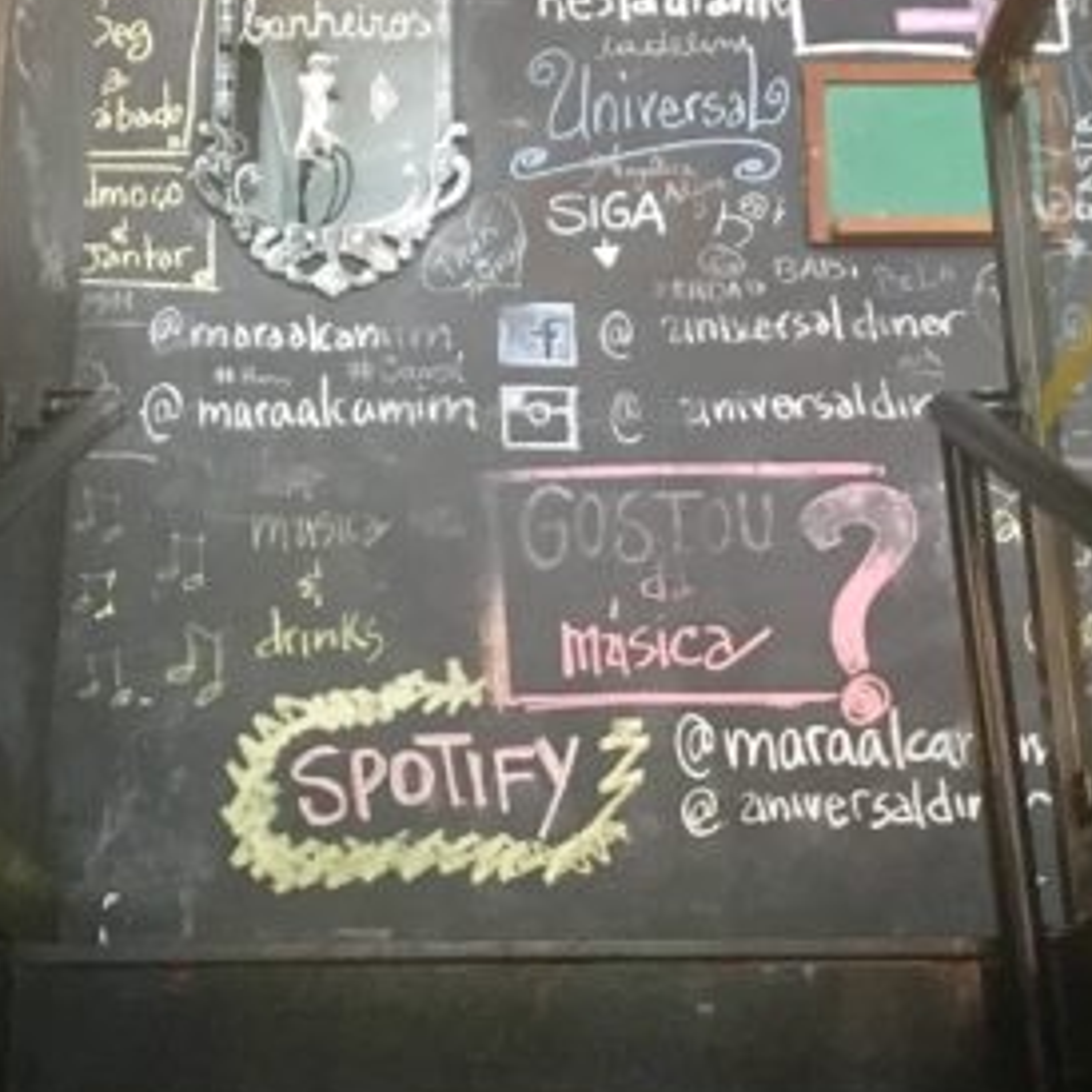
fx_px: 2070
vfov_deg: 29.5
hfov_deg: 29.6
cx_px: 554
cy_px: 608
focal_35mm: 58
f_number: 2.2
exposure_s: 1/15
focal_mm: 4.15
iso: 320
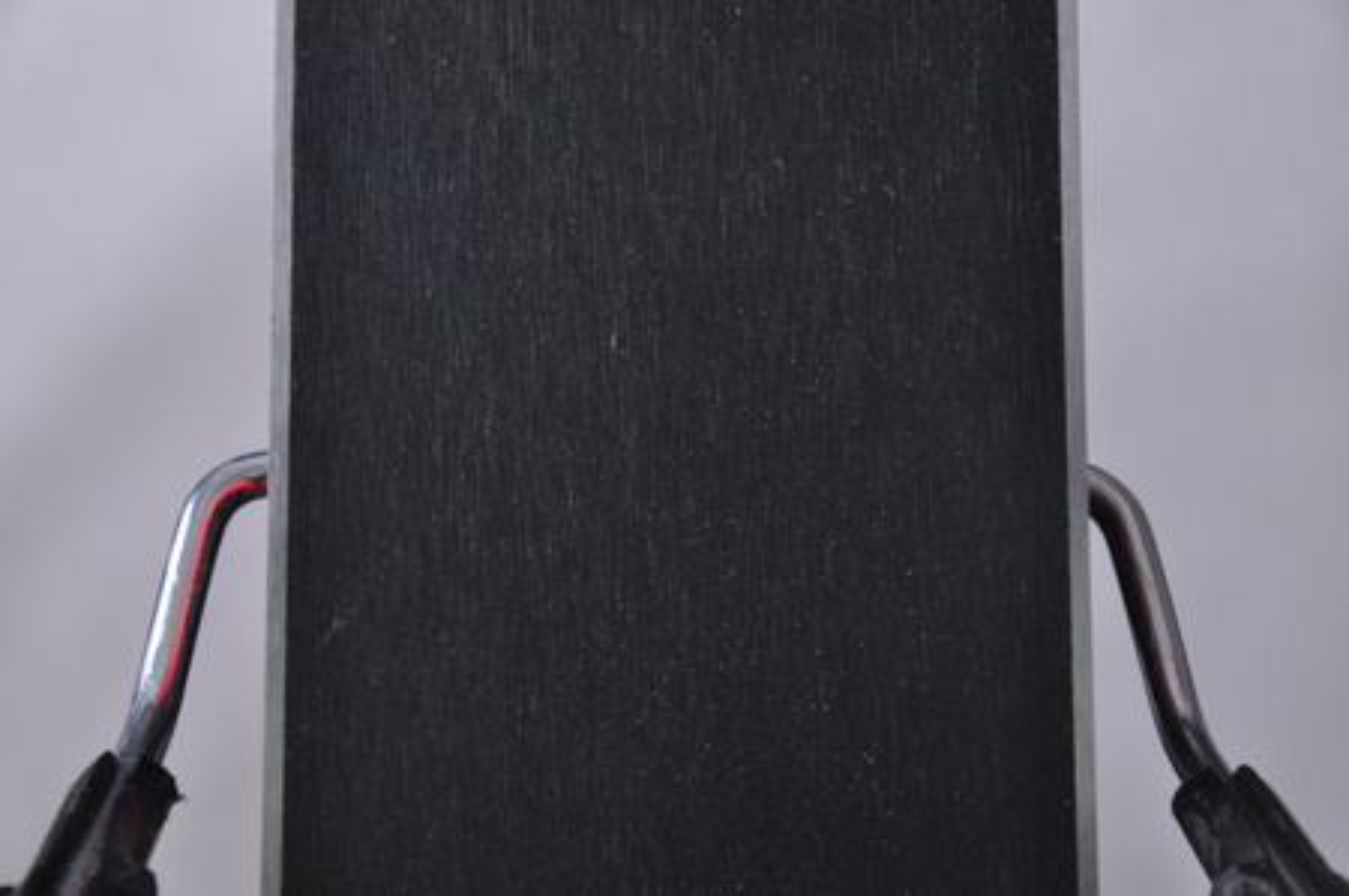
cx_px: 674
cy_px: 448
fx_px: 5895
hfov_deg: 13.1
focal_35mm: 158
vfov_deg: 8.7
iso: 3200
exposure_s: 1/125
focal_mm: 105
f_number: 9.5
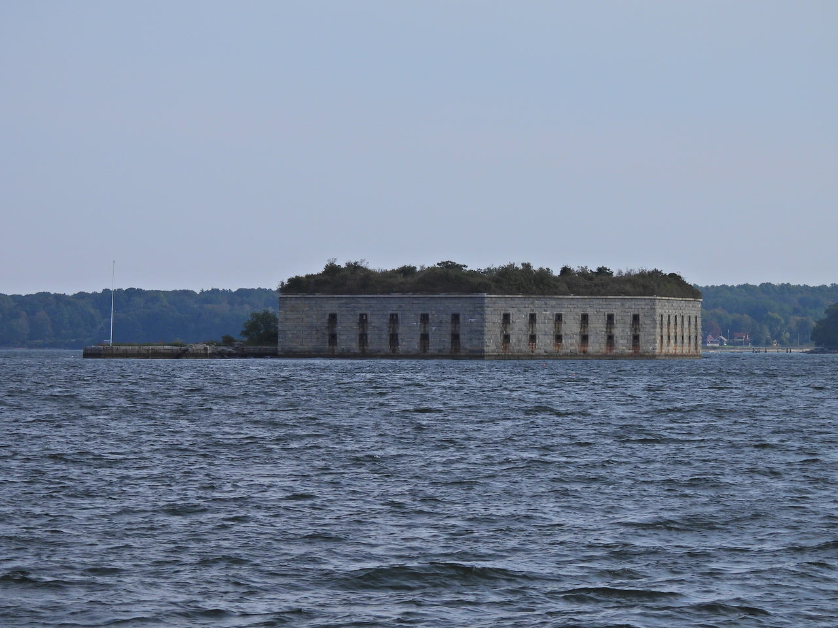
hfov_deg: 11.6
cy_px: 314
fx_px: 4115
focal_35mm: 170
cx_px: 419
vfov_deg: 8.7
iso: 100
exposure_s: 1/1250
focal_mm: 30.3
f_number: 4.5
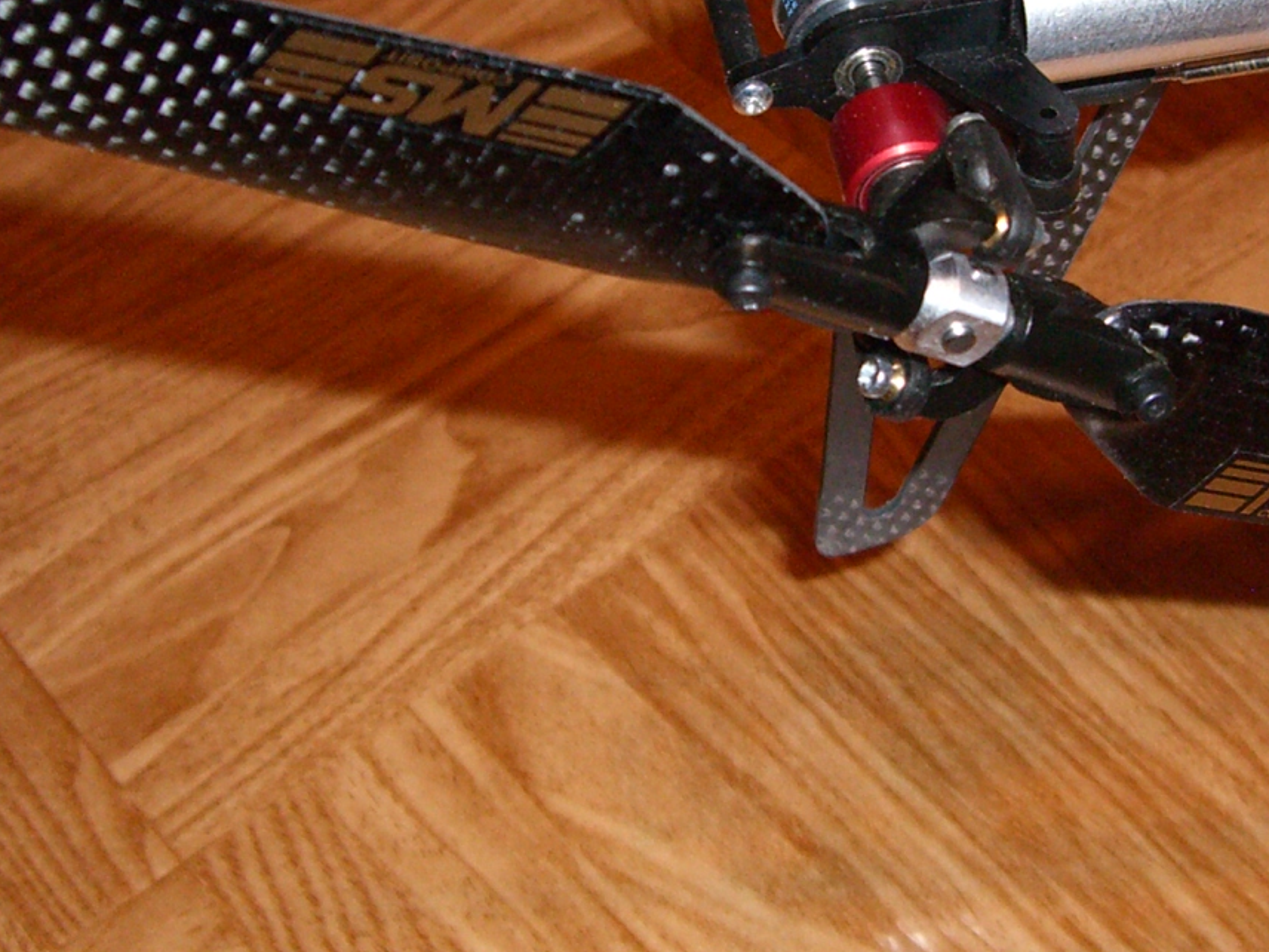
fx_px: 2603
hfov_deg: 27.1
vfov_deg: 20.6
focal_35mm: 71
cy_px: 291
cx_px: 924
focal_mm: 6.2
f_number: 2.7
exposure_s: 1/60
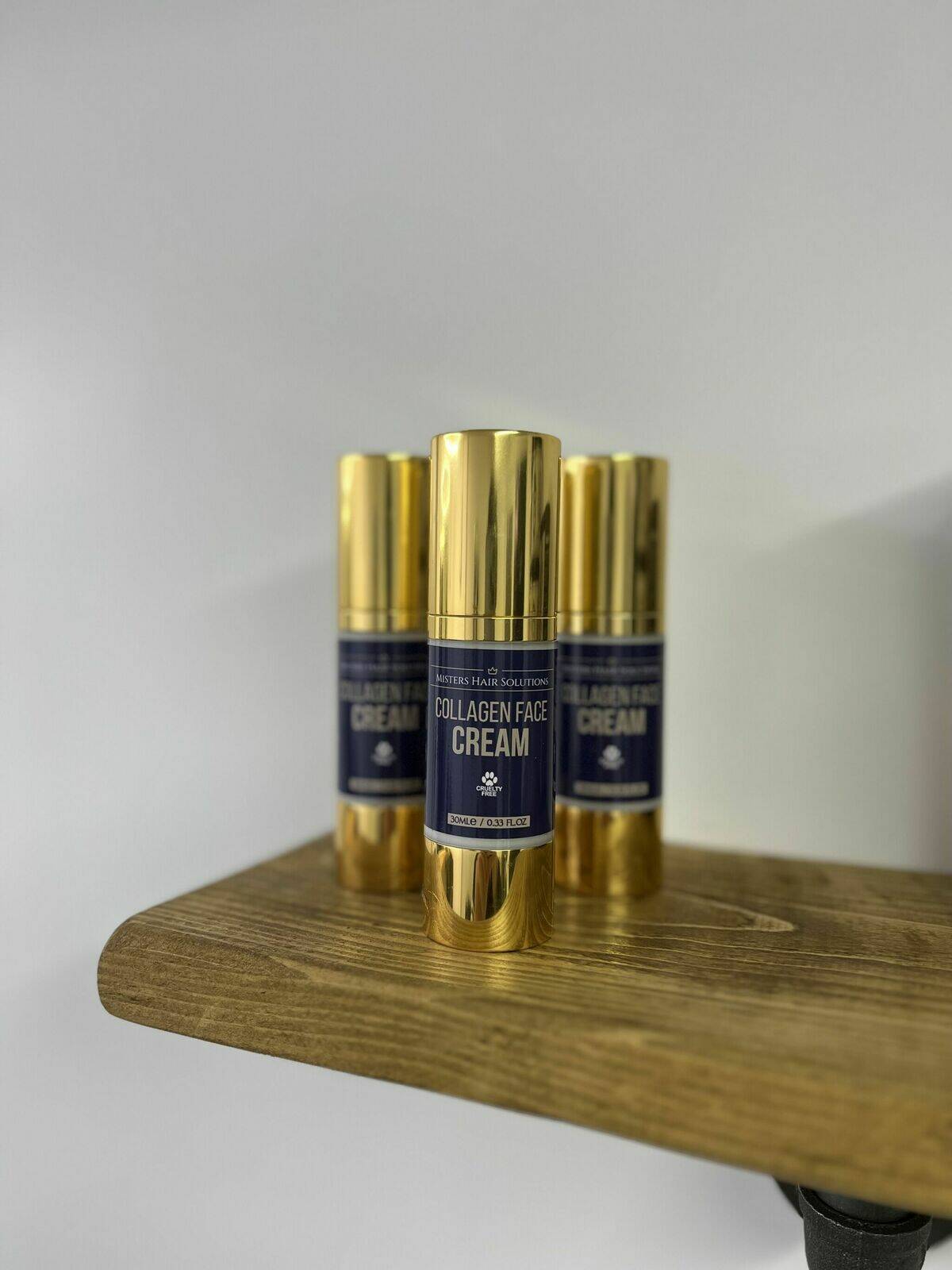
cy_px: 635
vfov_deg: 67.3
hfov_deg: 53.1
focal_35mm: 26
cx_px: 476
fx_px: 953
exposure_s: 1/100
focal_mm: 5.7
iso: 80
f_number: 1.5
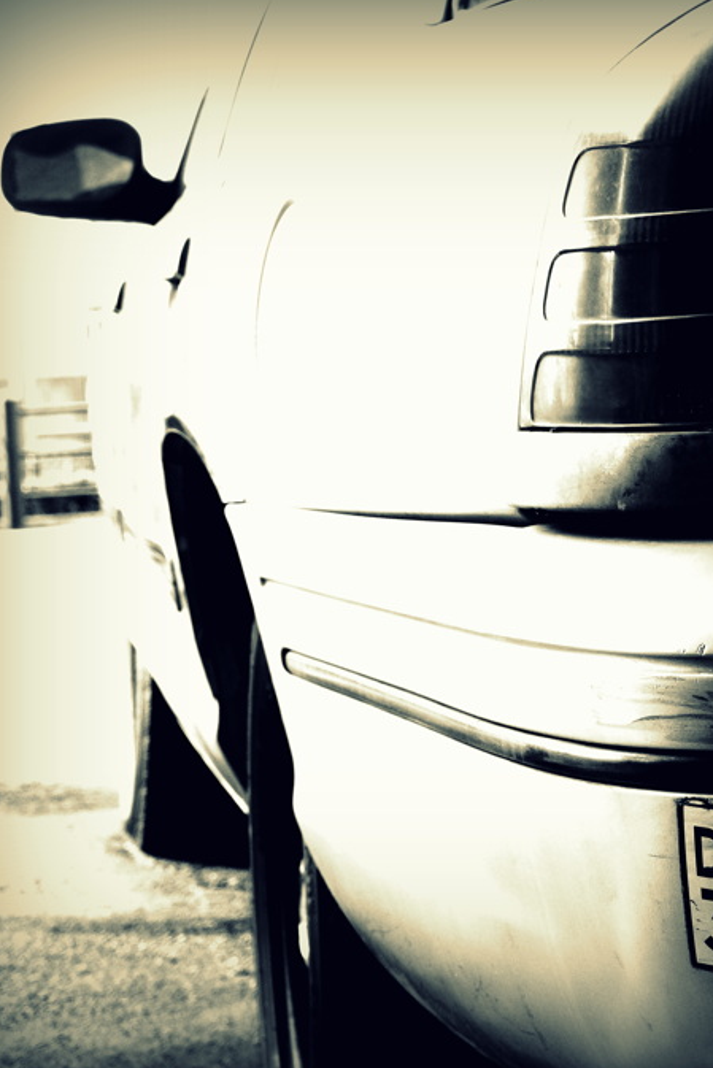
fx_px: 3385
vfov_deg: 17.9
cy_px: 530
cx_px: 724
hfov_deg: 11.9
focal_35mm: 114
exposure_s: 1/80
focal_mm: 50
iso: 320
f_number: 8
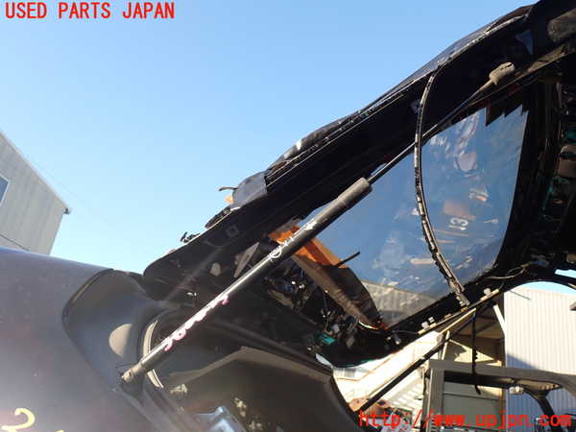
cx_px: 288
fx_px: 499
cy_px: 216
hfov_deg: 60.0
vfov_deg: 46.8
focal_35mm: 30
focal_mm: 5.4
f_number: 3.2
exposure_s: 1/320
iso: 100
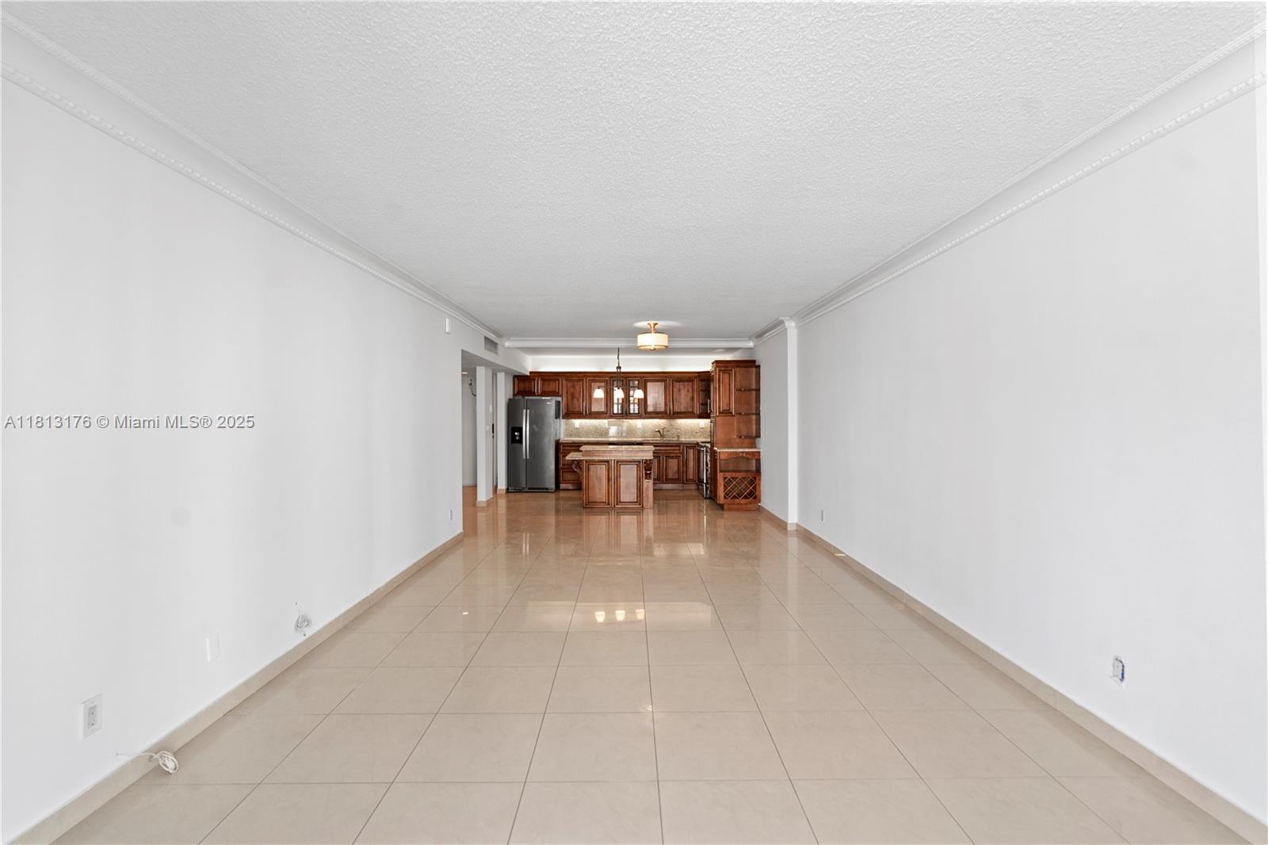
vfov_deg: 73.7
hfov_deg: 96.7
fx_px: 563
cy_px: 422
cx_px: 634
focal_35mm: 16
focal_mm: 16
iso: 320
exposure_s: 1/20
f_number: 5
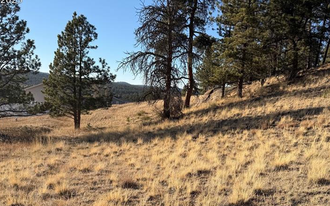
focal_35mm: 37
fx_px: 333
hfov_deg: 52.7
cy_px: 157
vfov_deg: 33.7
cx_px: 170
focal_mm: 6.76
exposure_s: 1/3021
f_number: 1.78
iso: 80
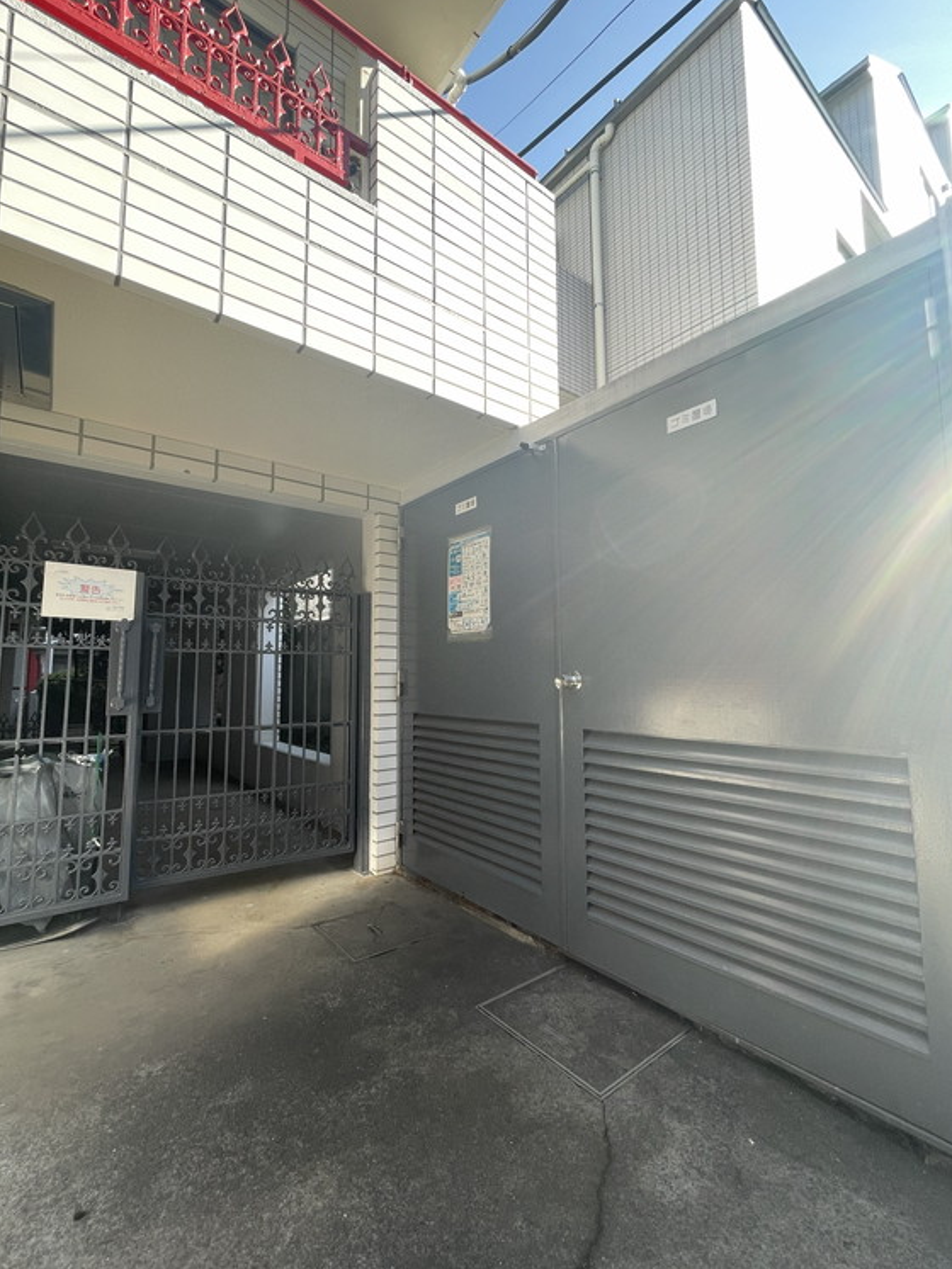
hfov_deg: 81.7
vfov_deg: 98.2
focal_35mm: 15
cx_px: 469
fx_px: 550
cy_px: 632
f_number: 2.4
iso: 25
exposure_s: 1/99
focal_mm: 1.55
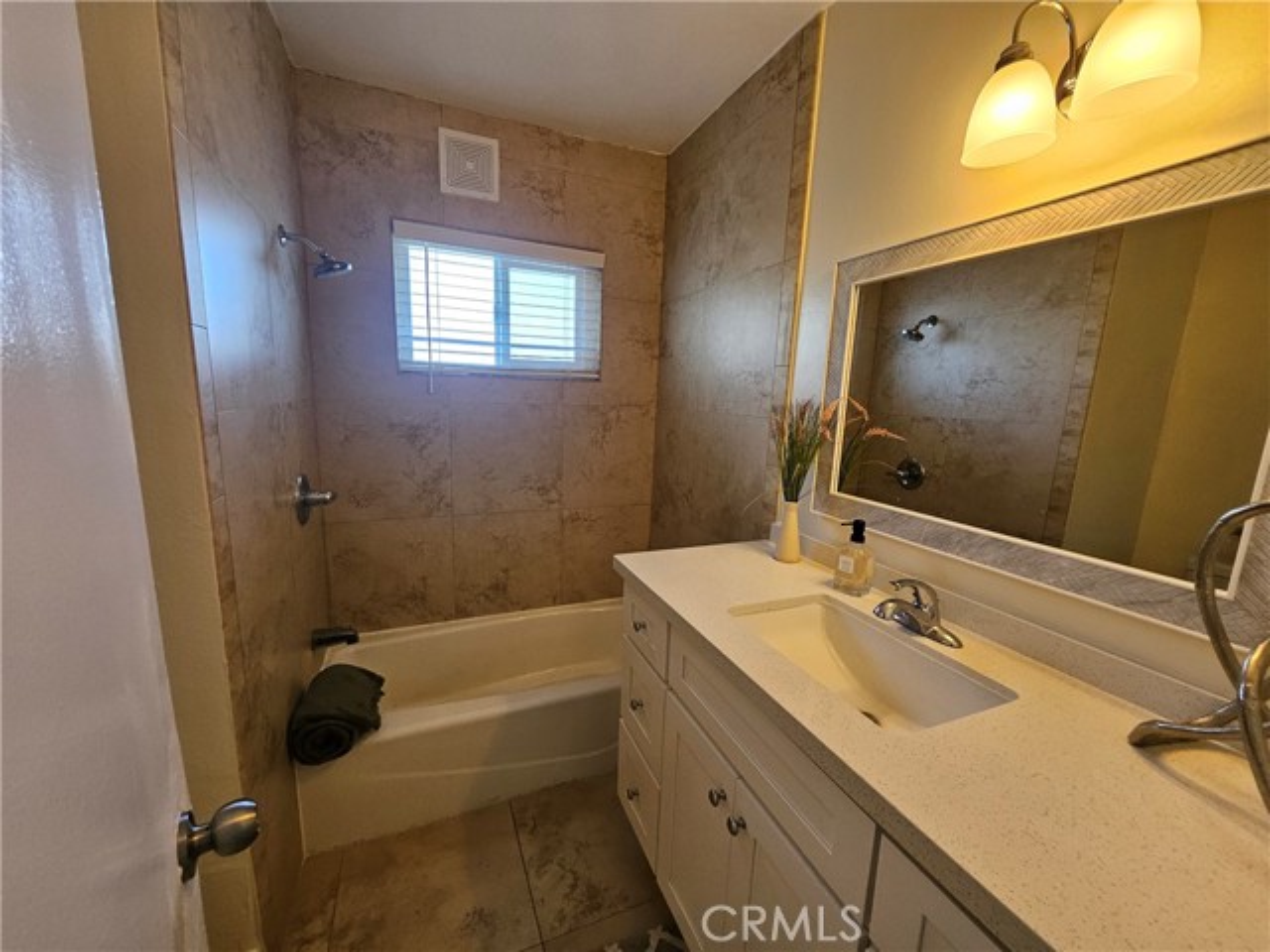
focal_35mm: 13
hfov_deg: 106.2
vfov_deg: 89.9
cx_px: 635
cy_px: 476
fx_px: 477
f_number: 2.2
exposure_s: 1/60
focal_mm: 1.74
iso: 160
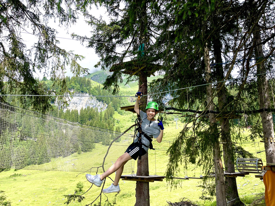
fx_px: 207
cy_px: 103
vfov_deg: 53.1
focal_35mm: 26
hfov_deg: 67.3
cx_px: 138
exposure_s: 1/750
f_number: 1.6
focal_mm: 5.1
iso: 32
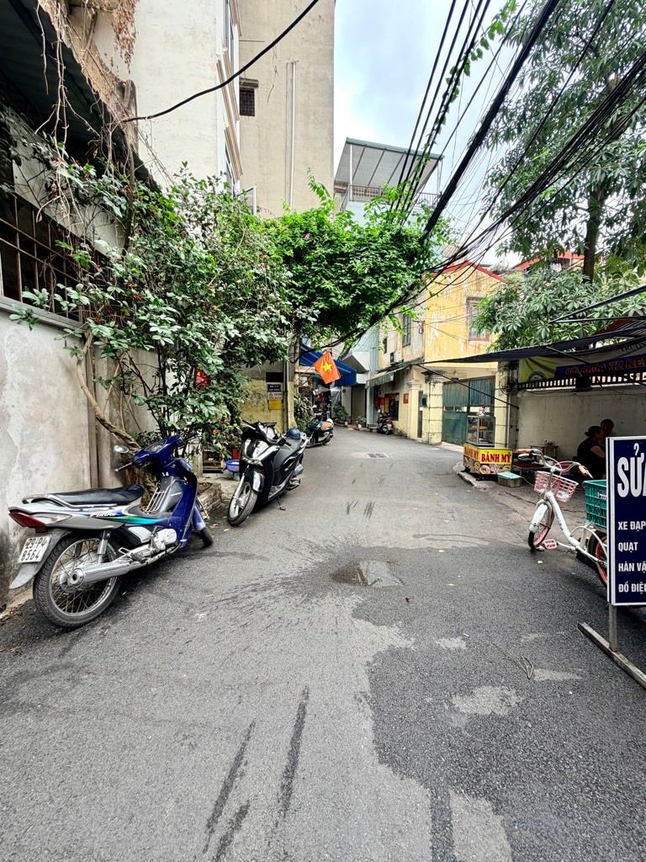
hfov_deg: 85.7
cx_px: 323
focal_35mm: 14
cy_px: 431
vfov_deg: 102.1
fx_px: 348
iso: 40
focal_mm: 2.22
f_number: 2.2
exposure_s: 1/159
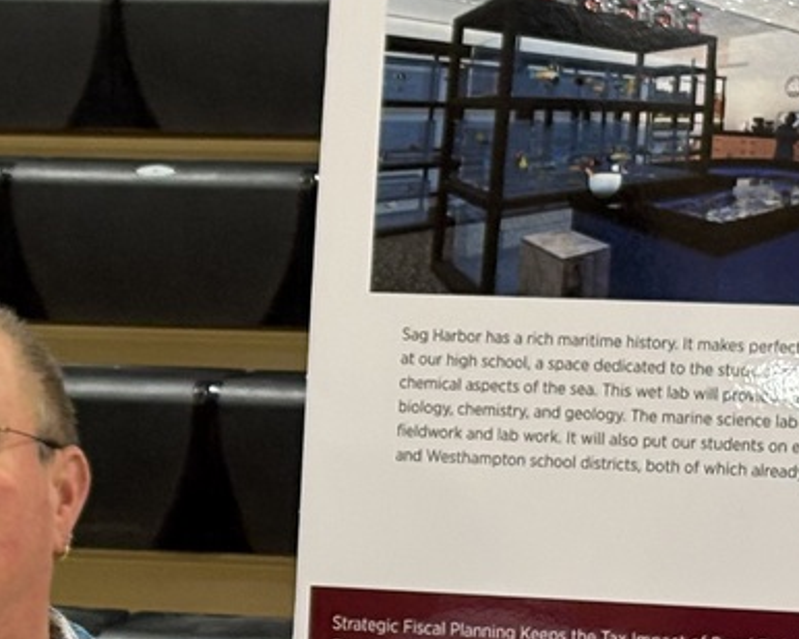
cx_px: 159
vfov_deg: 7.8
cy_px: 402
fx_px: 4660
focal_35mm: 197
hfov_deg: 9.8
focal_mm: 5.96
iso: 100
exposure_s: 1/40
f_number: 1.6
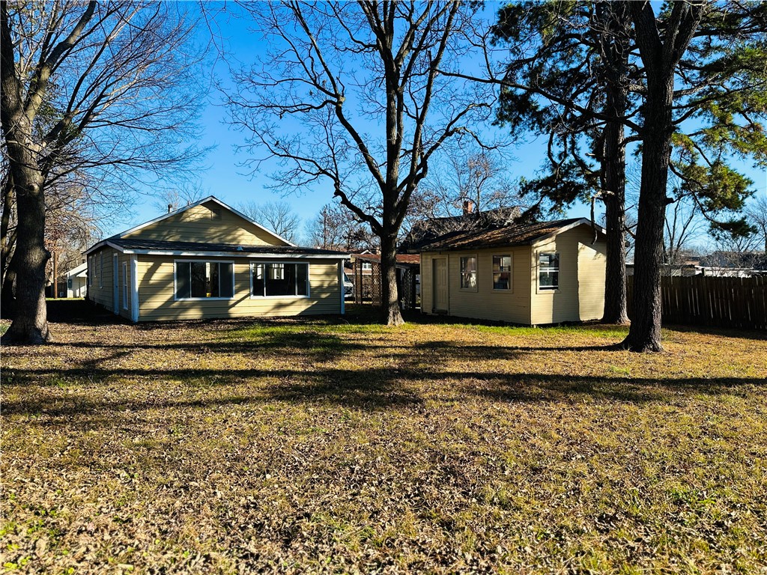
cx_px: 384
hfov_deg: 71.6
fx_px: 532
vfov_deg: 56.8
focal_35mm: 24
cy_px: 288
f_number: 1.78
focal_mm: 6.86
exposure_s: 1/2252
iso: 80
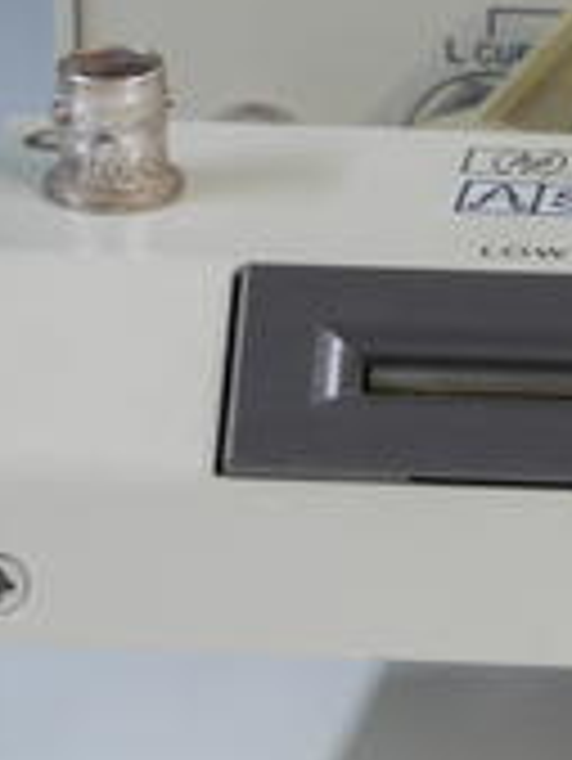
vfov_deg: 3.0
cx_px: 811
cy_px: 292
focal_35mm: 664
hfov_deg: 2.2
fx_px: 14611
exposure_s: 1/2.5
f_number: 8
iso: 200
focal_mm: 140
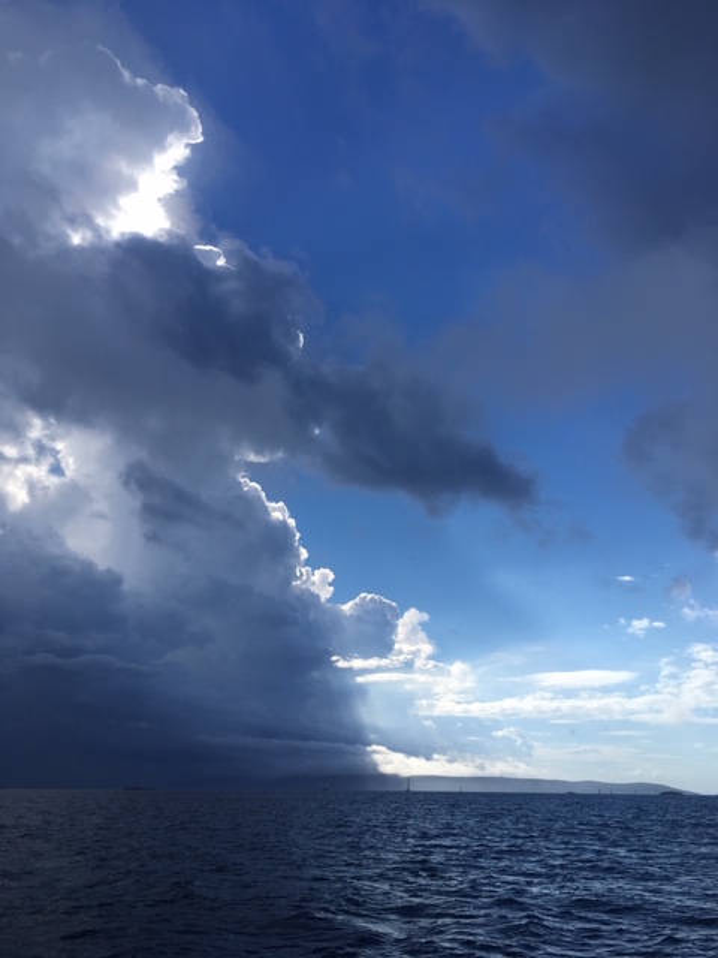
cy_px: 479
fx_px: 802
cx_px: 359
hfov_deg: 48.2
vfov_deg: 61.7
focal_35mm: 29
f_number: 2.2
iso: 25
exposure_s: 1/3344
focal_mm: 4.15
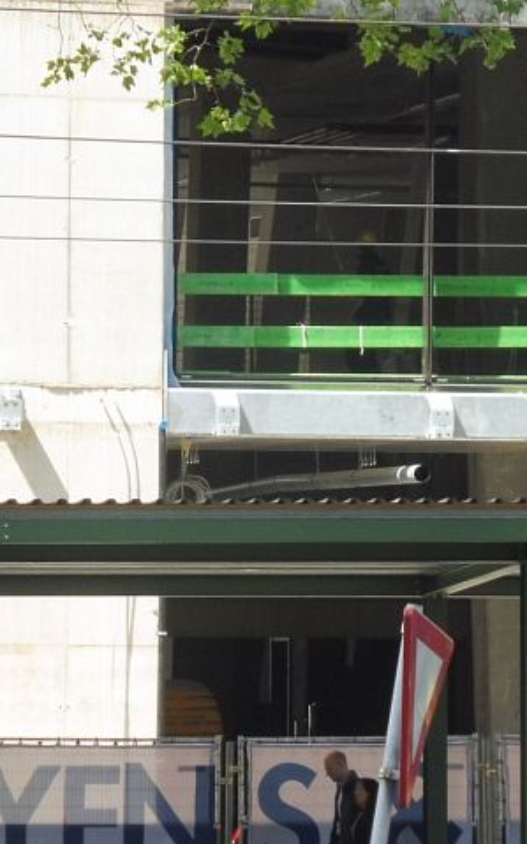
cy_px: 455
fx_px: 7544
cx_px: 294
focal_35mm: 328
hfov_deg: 4.0
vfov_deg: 6.4
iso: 100
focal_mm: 25.9
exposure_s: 1/100
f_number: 6.3
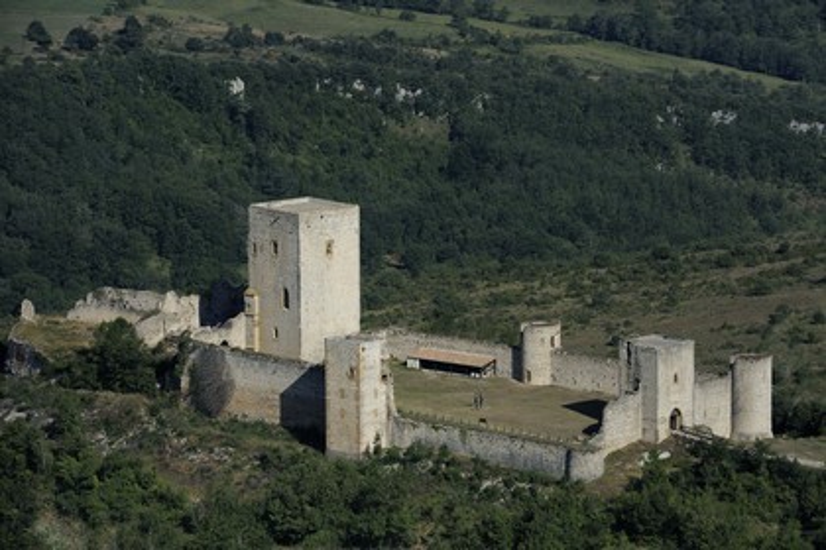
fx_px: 4589
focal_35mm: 200
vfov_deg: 6.9
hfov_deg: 10.3
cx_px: 413
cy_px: 275
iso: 400
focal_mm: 200
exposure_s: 1/1000
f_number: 10
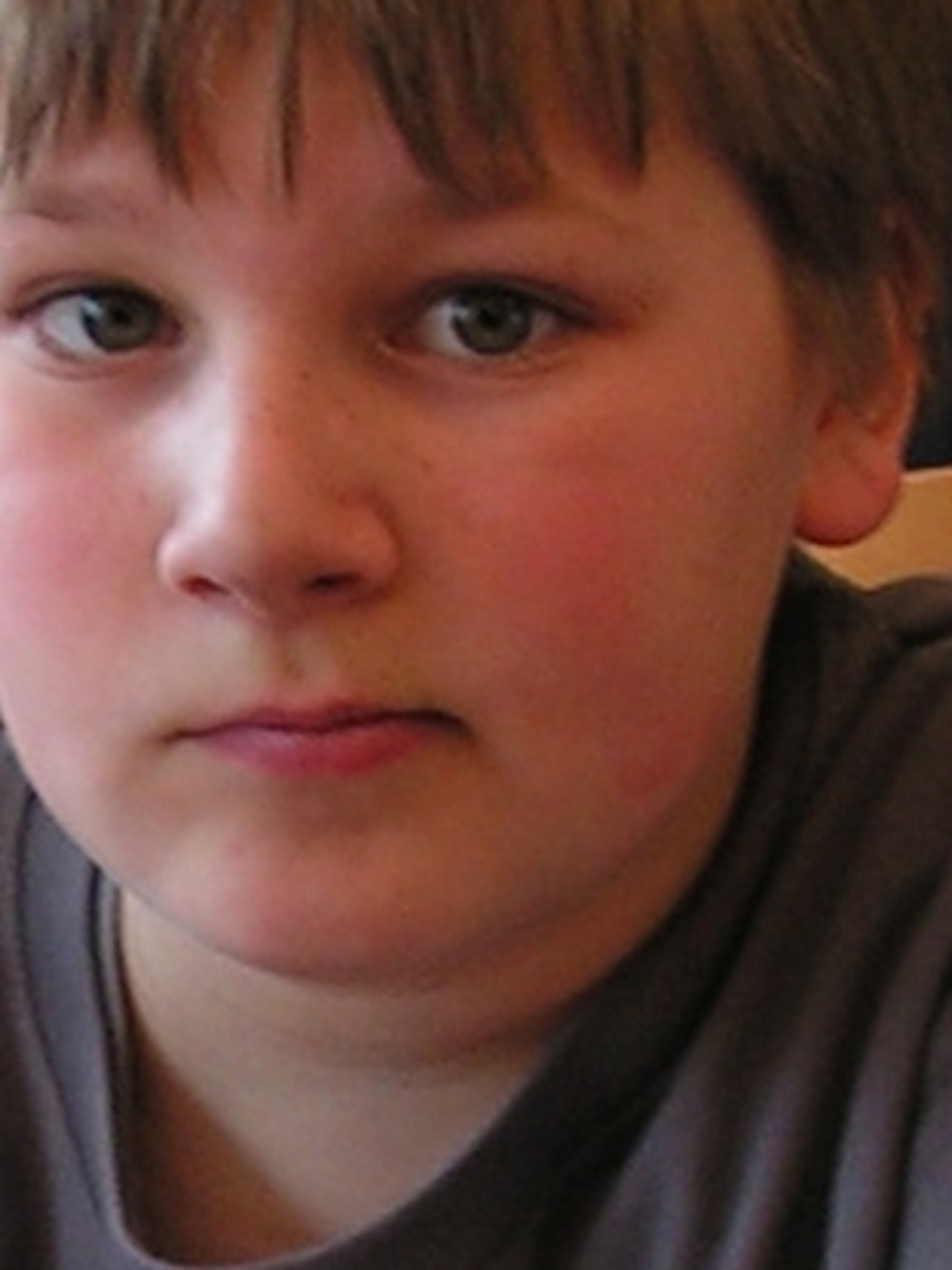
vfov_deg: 10.6
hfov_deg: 8.0
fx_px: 6787
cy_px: 1109
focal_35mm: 185
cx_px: -77
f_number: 3.2
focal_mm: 6
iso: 80
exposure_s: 1/50
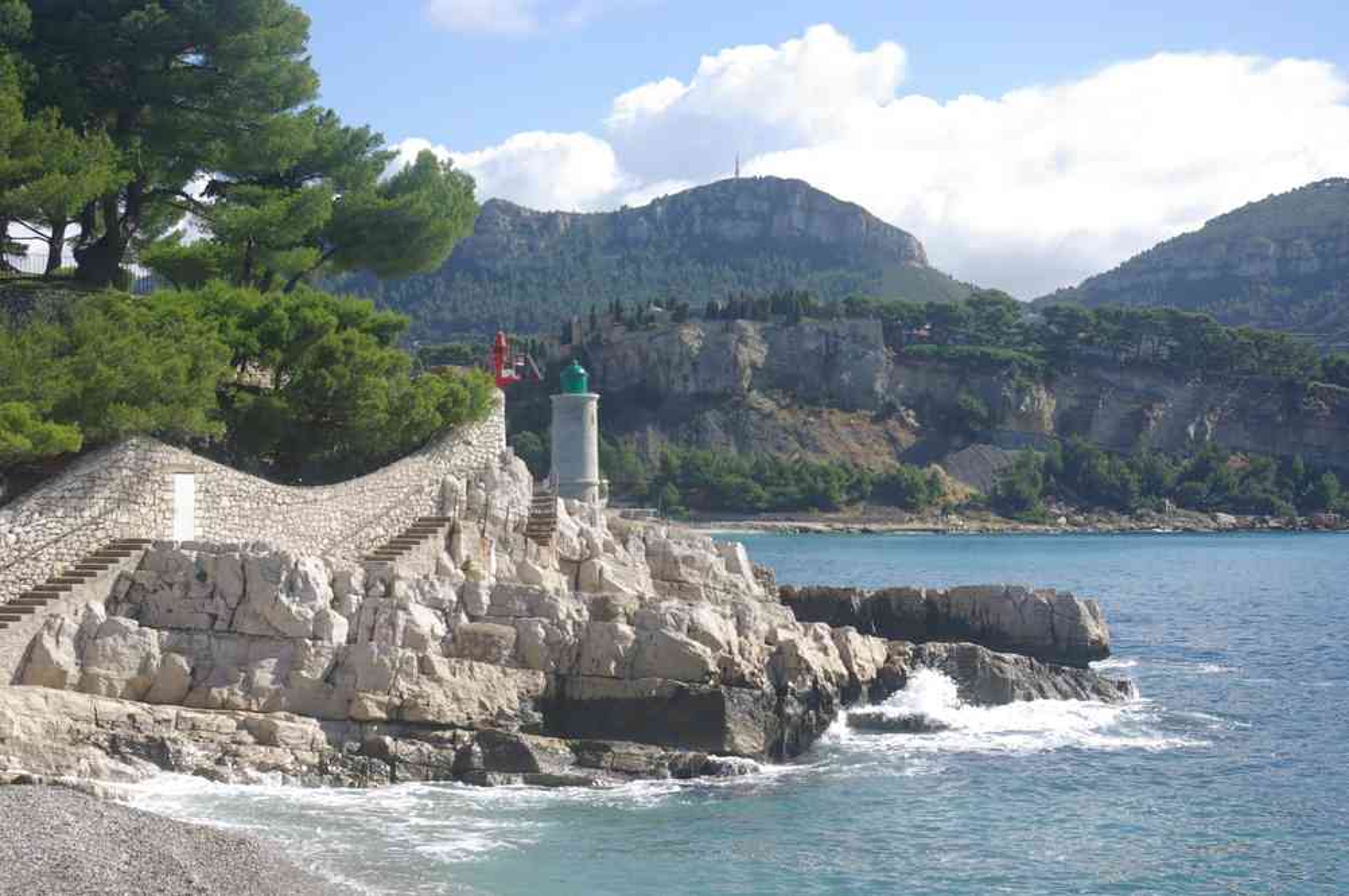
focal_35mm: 64
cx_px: 674
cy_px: 448
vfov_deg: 21.0
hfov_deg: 31.2
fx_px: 2415
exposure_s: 1/180
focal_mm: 43
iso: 100
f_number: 8
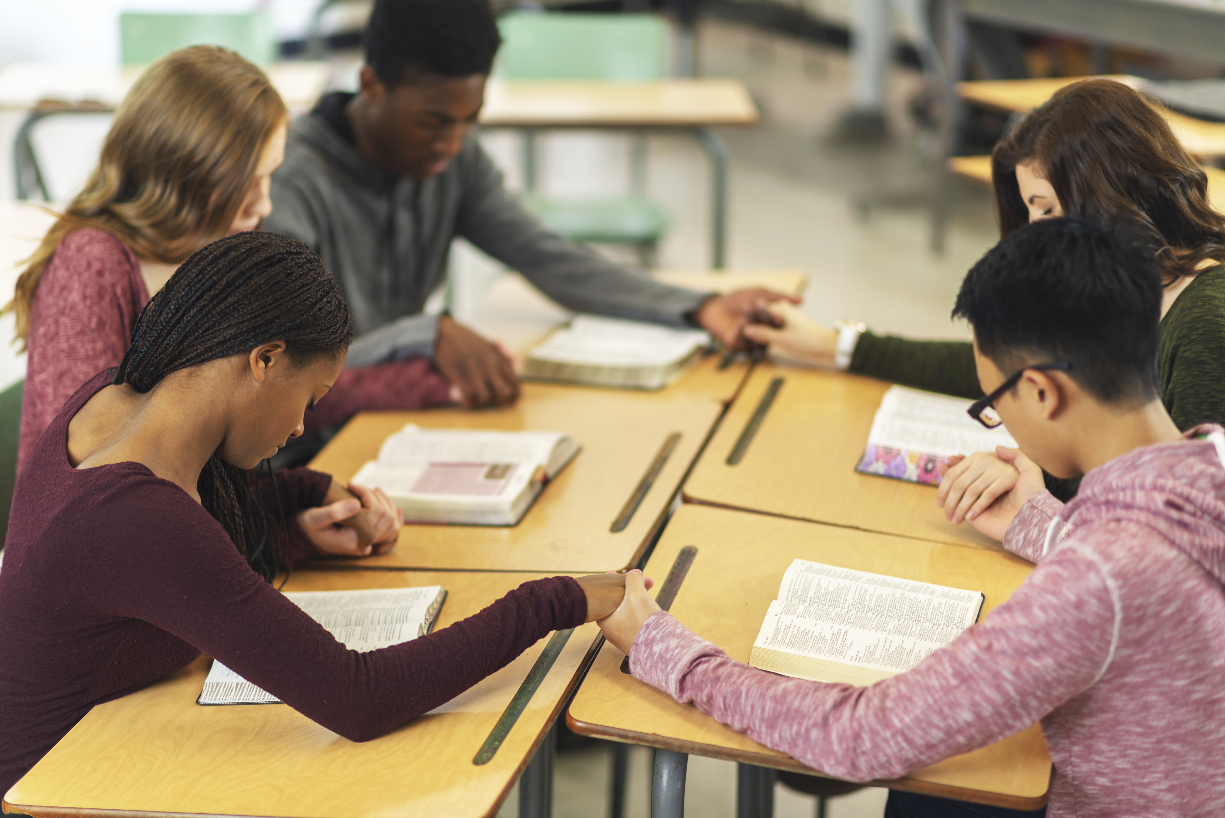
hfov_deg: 23.9
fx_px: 2893
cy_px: 409
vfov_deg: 16.1
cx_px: 612
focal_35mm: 85
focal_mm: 85
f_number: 1.4
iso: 160
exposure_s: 1/200
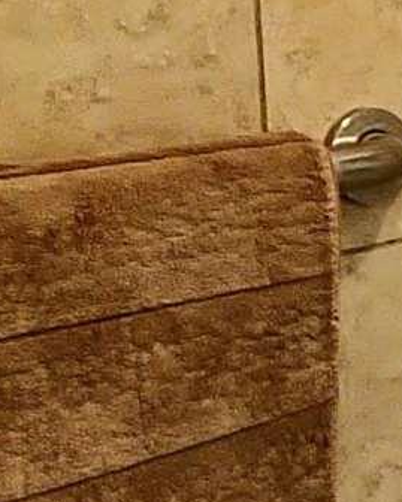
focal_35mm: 116
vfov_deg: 16.4
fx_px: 1724
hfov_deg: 9.6
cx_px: 1285
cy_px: 93
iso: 640
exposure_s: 1/30
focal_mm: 2.2
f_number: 2.2
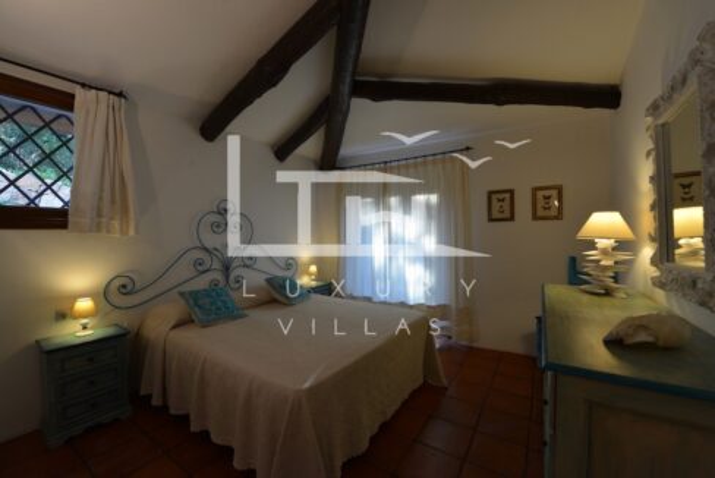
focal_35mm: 14
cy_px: 239
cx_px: 358
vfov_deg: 81.3
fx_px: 278
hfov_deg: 104.2
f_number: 7.1
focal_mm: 14
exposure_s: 1/50
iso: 800
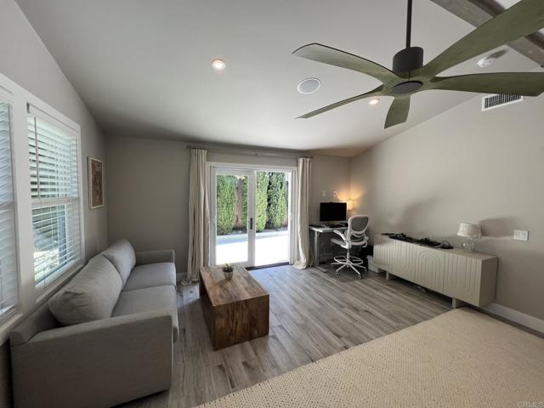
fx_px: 204
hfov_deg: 106.2
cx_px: 272
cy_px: 204
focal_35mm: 13
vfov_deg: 89.9
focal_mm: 1.57
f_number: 1.8
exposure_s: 1/120
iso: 50
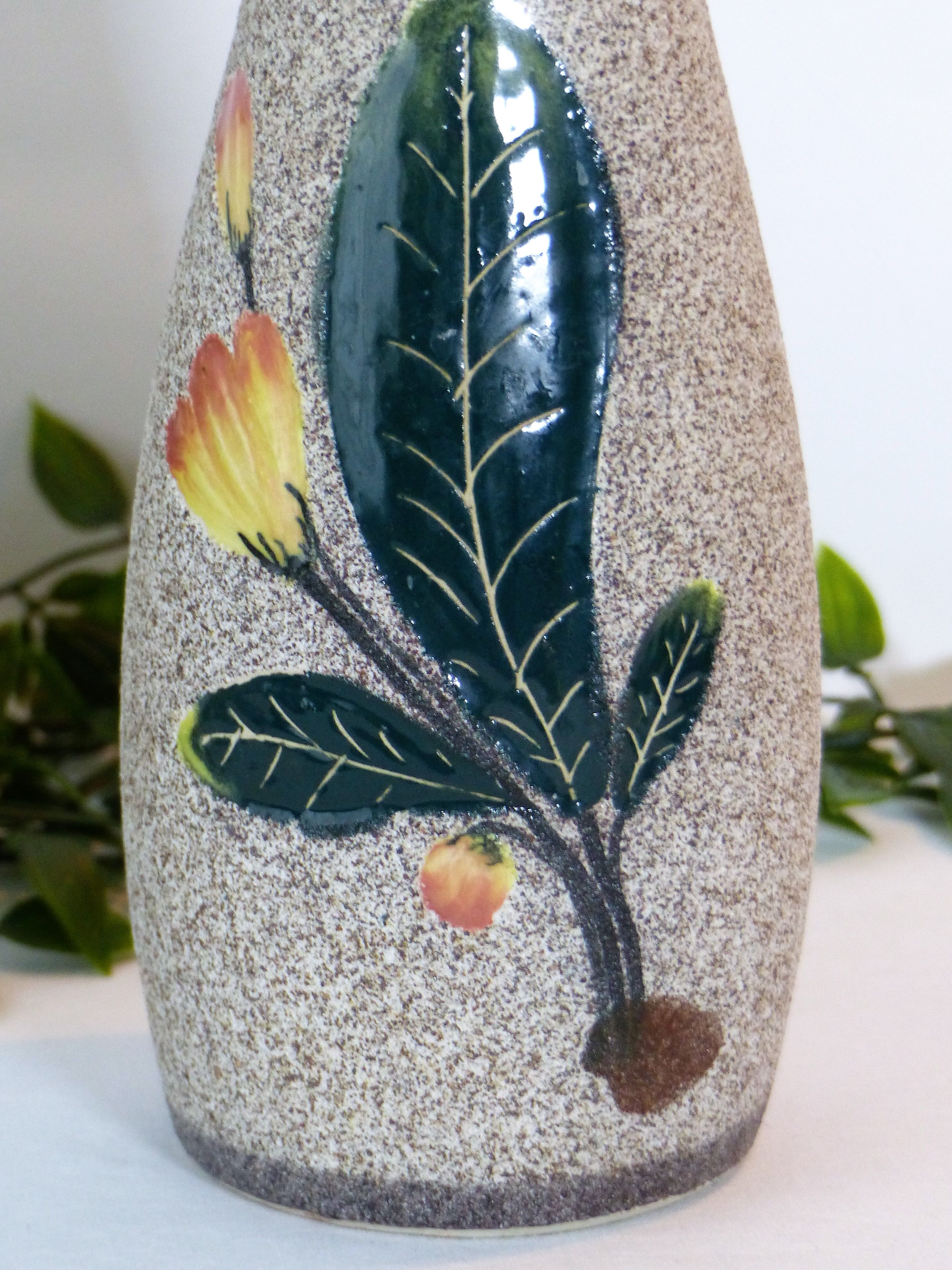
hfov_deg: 7.5
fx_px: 7224
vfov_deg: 10.0
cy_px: 634
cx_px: 475
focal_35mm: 197
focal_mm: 32
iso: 400
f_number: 2.8
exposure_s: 1/25
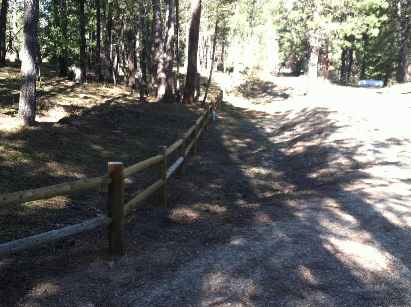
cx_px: 195
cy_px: 159
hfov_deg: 49.0
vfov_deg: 37.6
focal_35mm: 38
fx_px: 451
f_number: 2.8
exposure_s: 1/130
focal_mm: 3.85
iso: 80
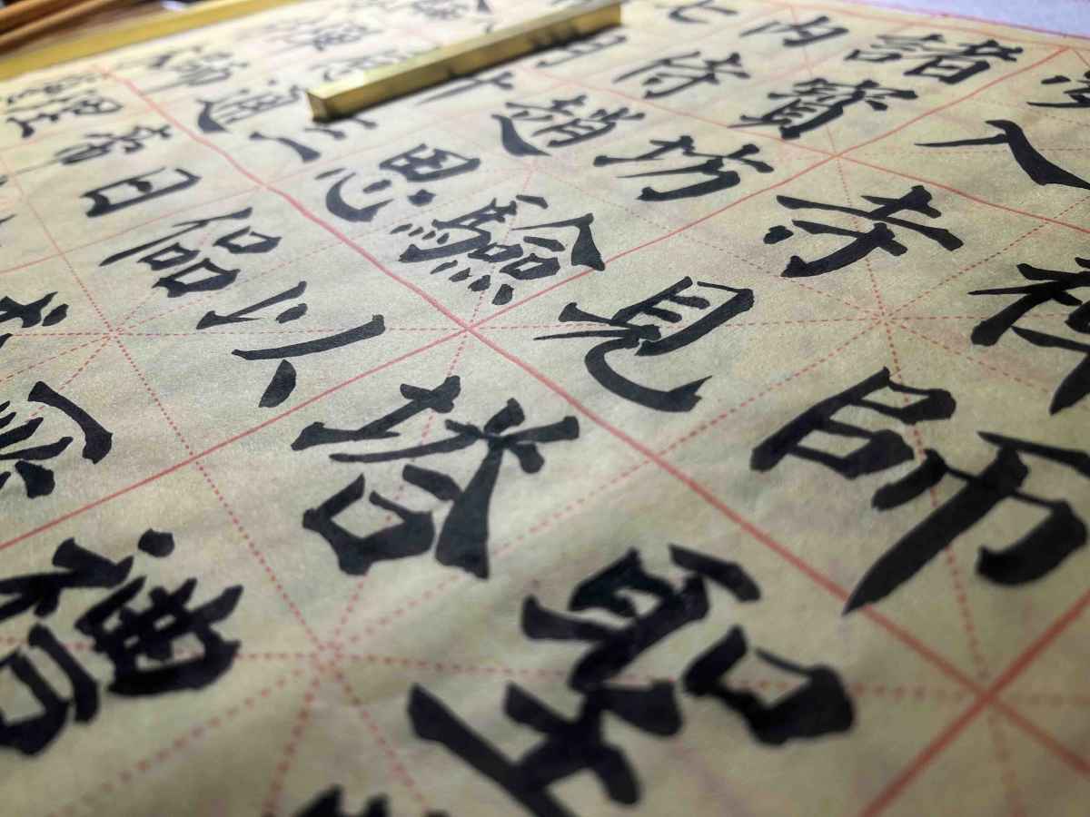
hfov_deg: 67.3
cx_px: 545
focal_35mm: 26
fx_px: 819
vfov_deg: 53.1
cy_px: 408
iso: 40
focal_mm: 5.7
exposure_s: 1/100
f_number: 1.5
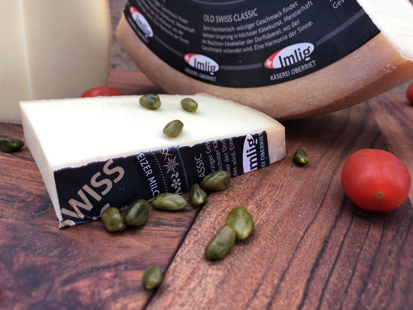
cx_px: 206
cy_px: 155
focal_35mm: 28
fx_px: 334
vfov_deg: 49.7
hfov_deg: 63.4
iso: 32
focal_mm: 3.99
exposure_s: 1/100
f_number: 1.8
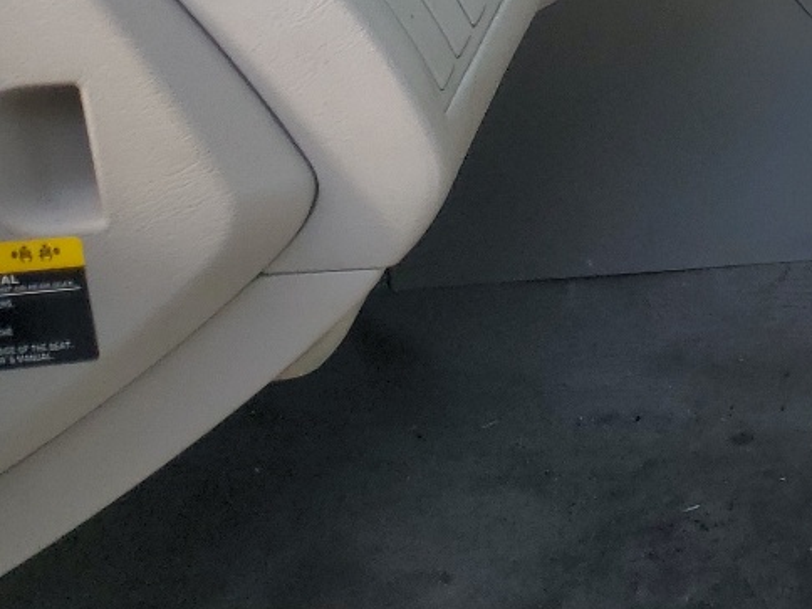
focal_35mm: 86
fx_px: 2017
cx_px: 1287
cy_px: -181
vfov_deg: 16.3
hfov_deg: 19.3
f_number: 1.5
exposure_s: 1/667
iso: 50
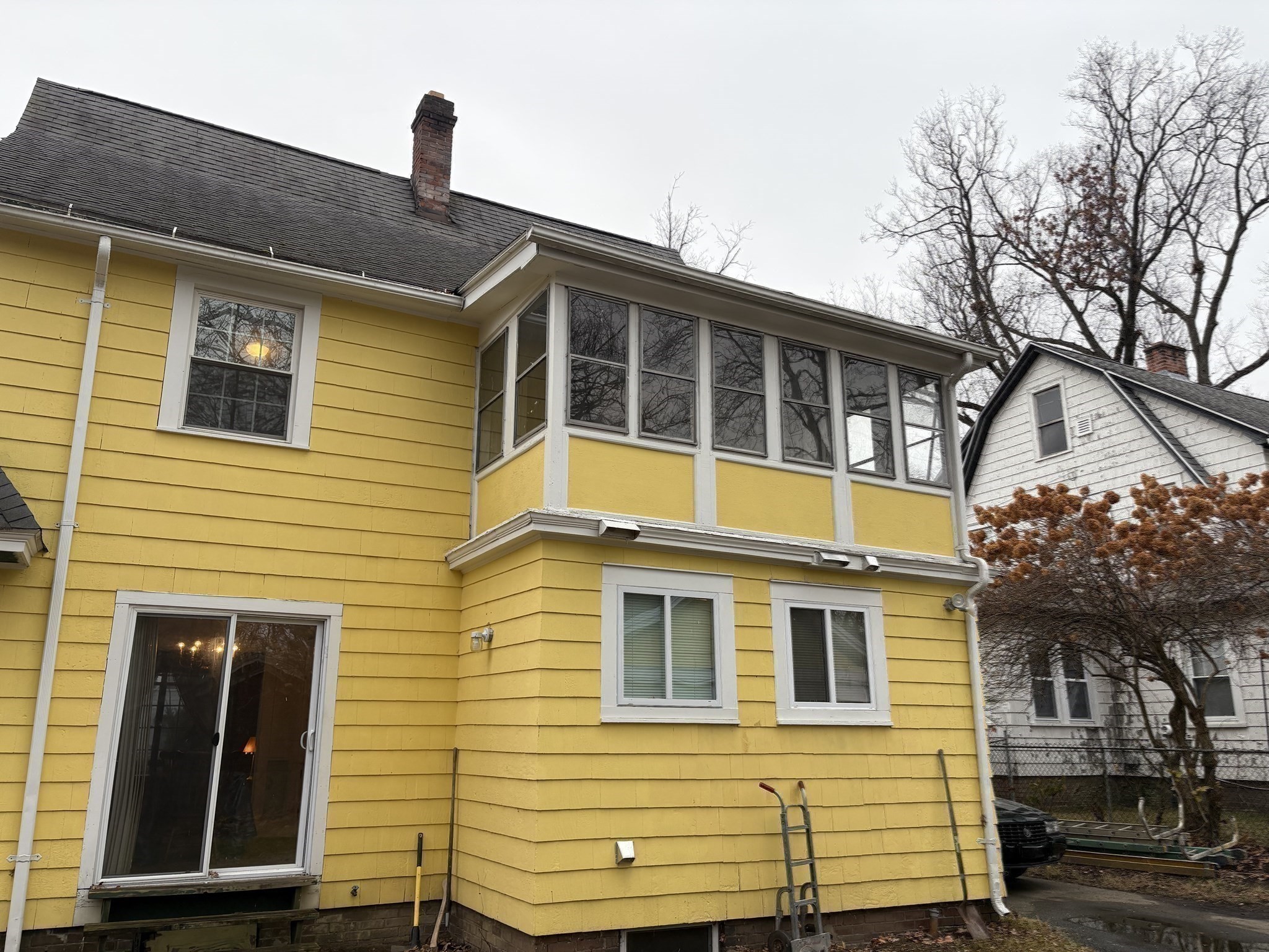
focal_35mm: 26
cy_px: 476
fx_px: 953
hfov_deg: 67.3
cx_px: 634
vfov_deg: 53.1
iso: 50
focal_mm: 5.96
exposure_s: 1/386
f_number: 1.6
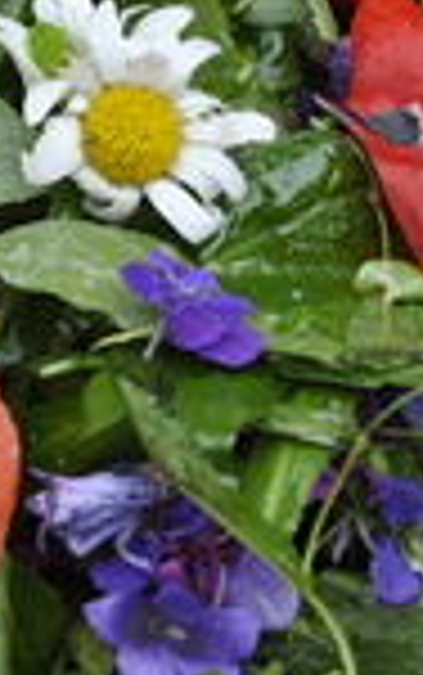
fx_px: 2854
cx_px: -32
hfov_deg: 8.4
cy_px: 234
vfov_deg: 13.5
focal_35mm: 155
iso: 100
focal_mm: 38
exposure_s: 1/160
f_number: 6.3
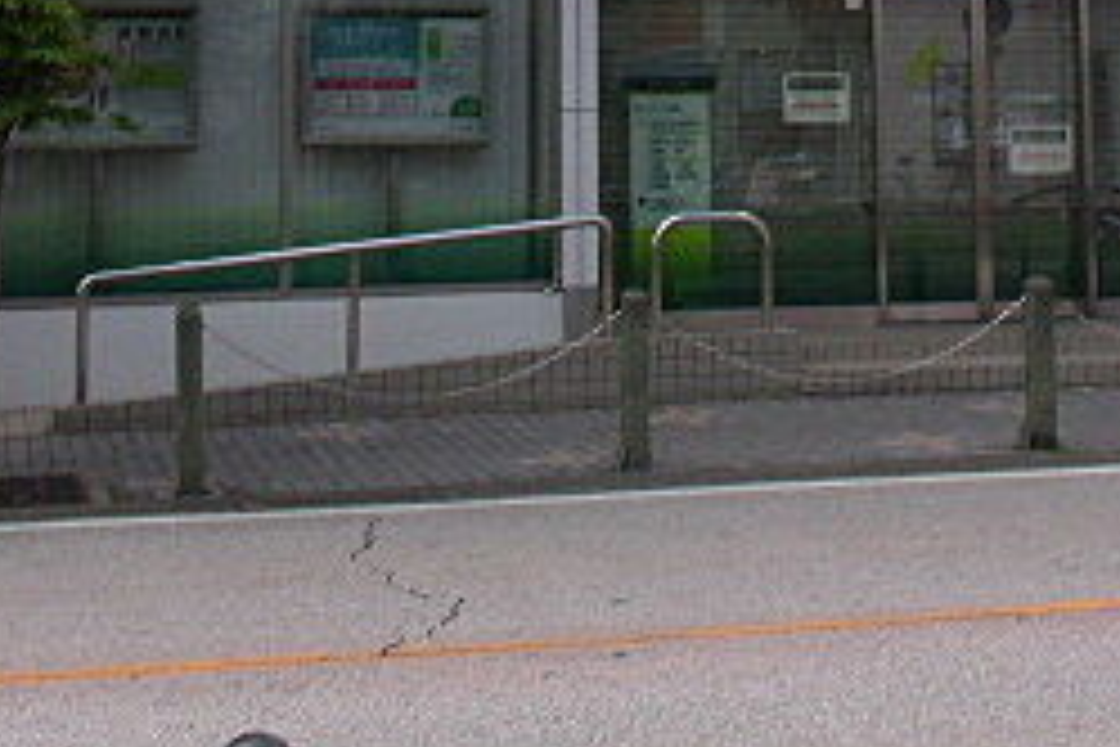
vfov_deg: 17.3
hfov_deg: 27.0
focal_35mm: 75
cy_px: -171
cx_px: 616
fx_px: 2333
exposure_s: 1/45
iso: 64
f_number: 10.8
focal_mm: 5.1
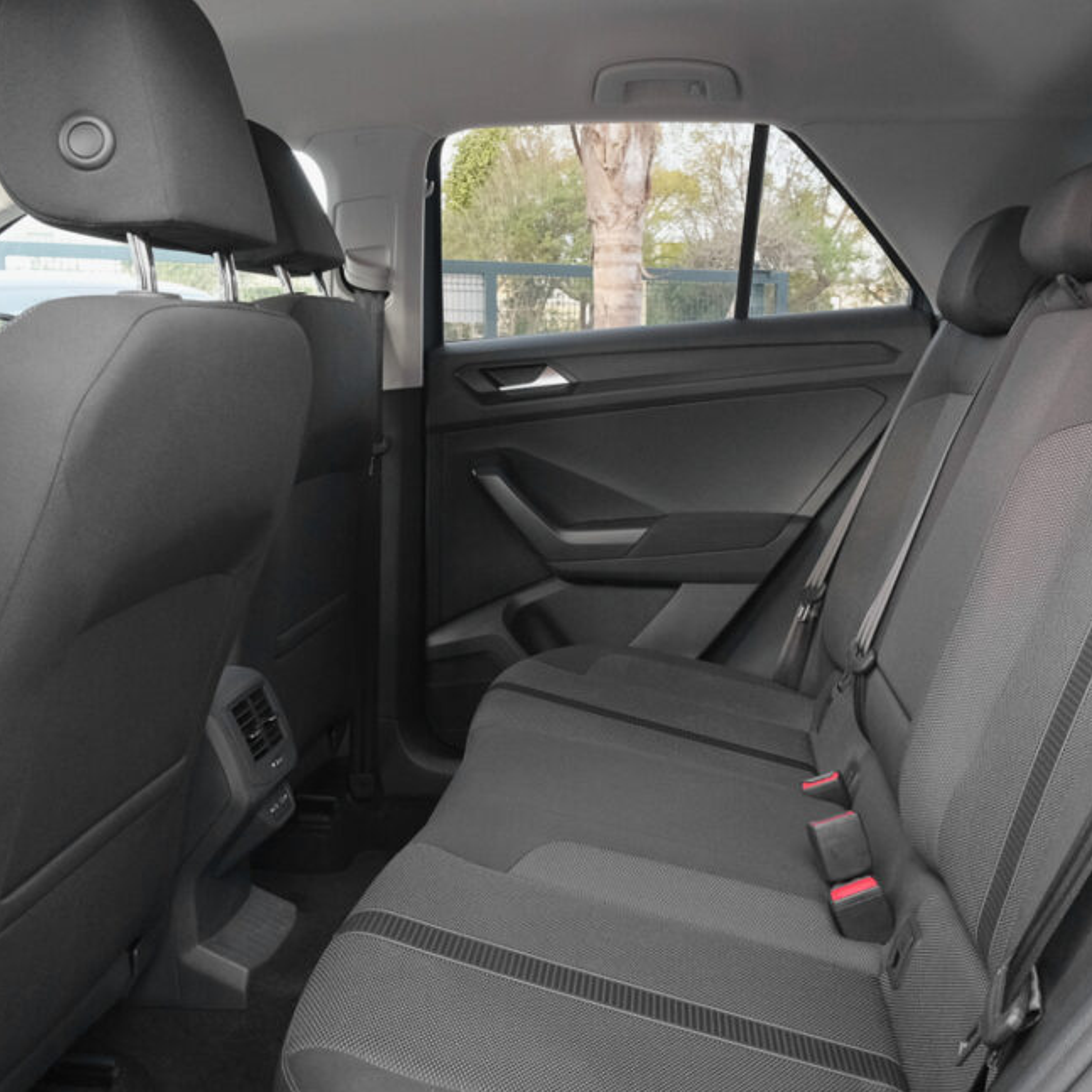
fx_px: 1249
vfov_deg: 47.2
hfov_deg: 47.2
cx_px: 547
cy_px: 549
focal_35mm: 35
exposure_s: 1/100
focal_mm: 17
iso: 2000
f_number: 7.1
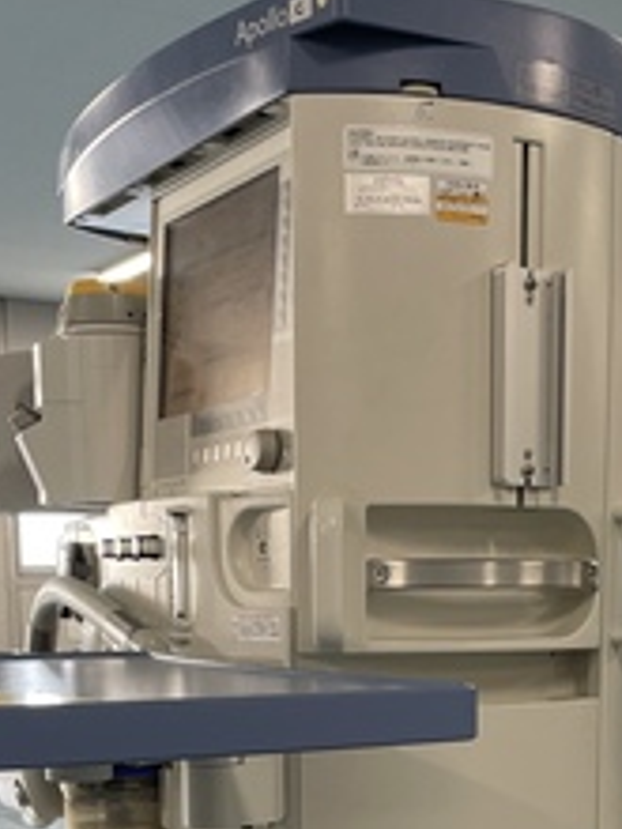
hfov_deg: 23.3
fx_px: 1509
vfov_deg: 28.5
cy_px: 855
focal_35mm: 63
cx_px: 362
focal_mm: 4.2
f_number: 1.6
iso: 125
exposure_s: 1/100
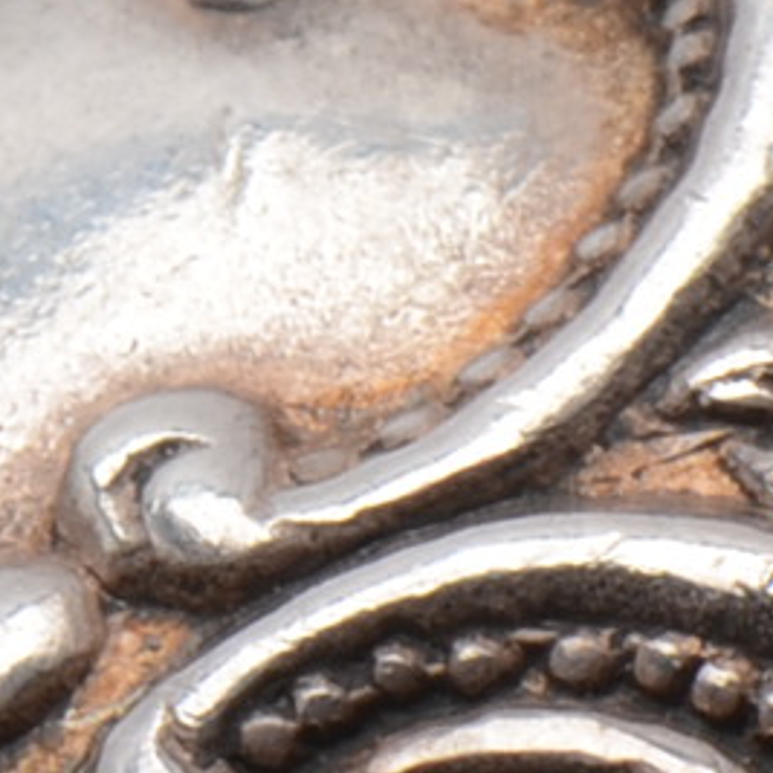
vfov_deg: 1.8
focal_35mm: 997
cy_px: 333
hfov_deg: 1.8
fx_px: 25186
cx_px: 851
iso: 200
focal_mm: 85
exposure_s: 1/125
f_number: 18
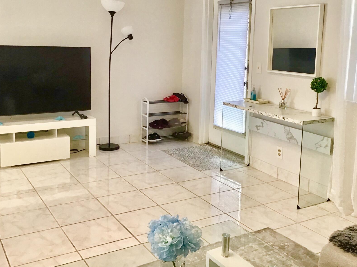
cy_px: 97
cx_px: 199
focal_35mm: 40
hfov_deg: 46.7
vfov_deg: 35.7
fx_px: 412
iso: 64
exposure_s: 1/30
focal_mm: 3.3
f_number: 2.4
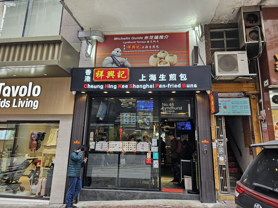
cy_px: 104
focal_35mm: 23
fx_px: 185
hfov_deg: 73.9
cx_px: 139
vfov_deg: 58.9
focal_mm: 6.3
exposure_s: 1/120
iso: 40
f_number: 1.7
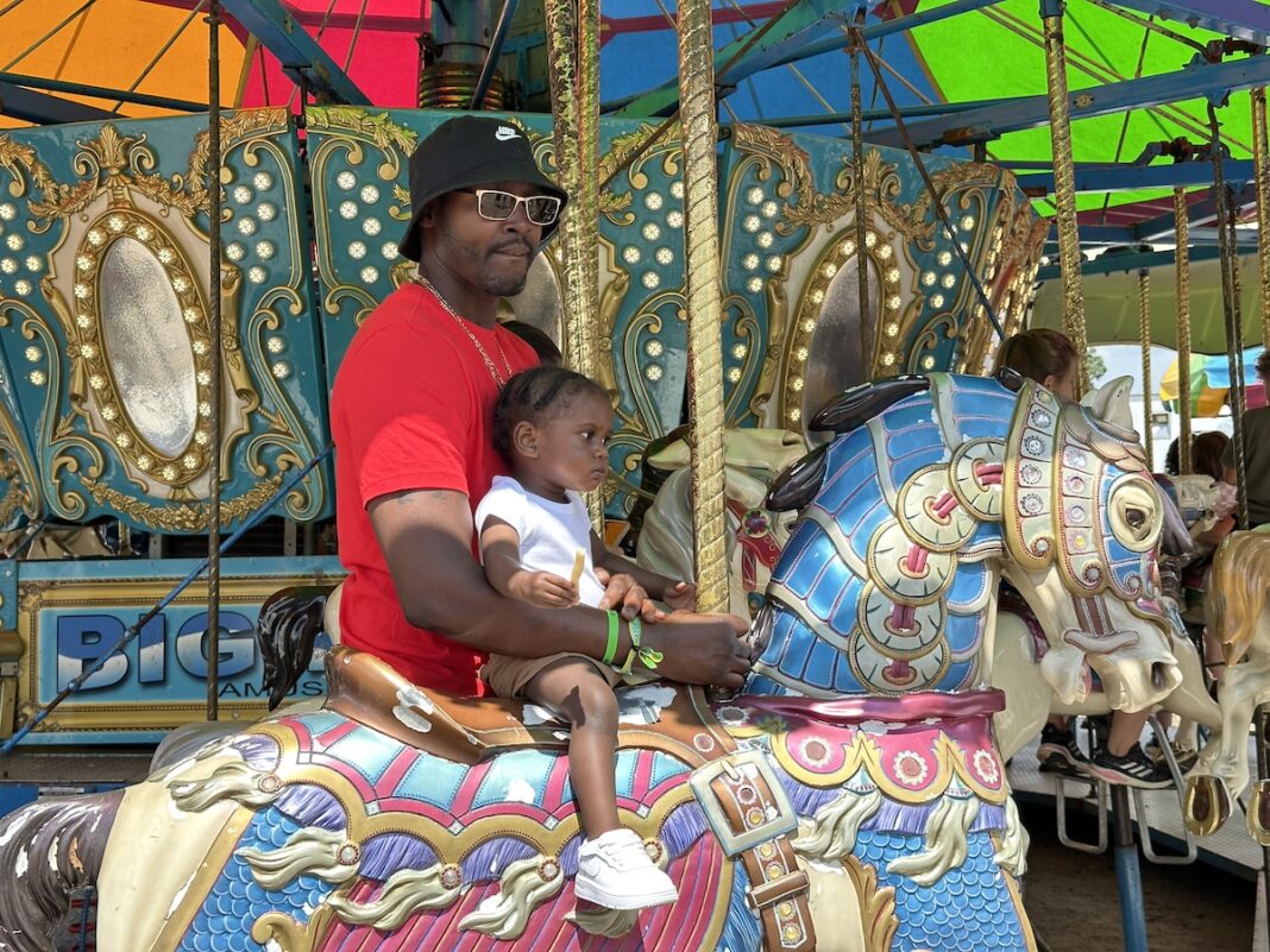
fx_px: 1761
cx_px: 635
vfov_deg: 30.3
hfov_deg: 39.7
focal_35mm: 48
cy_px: 476
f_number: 1.78
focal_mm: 6.86
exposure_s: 1/1120
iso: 64
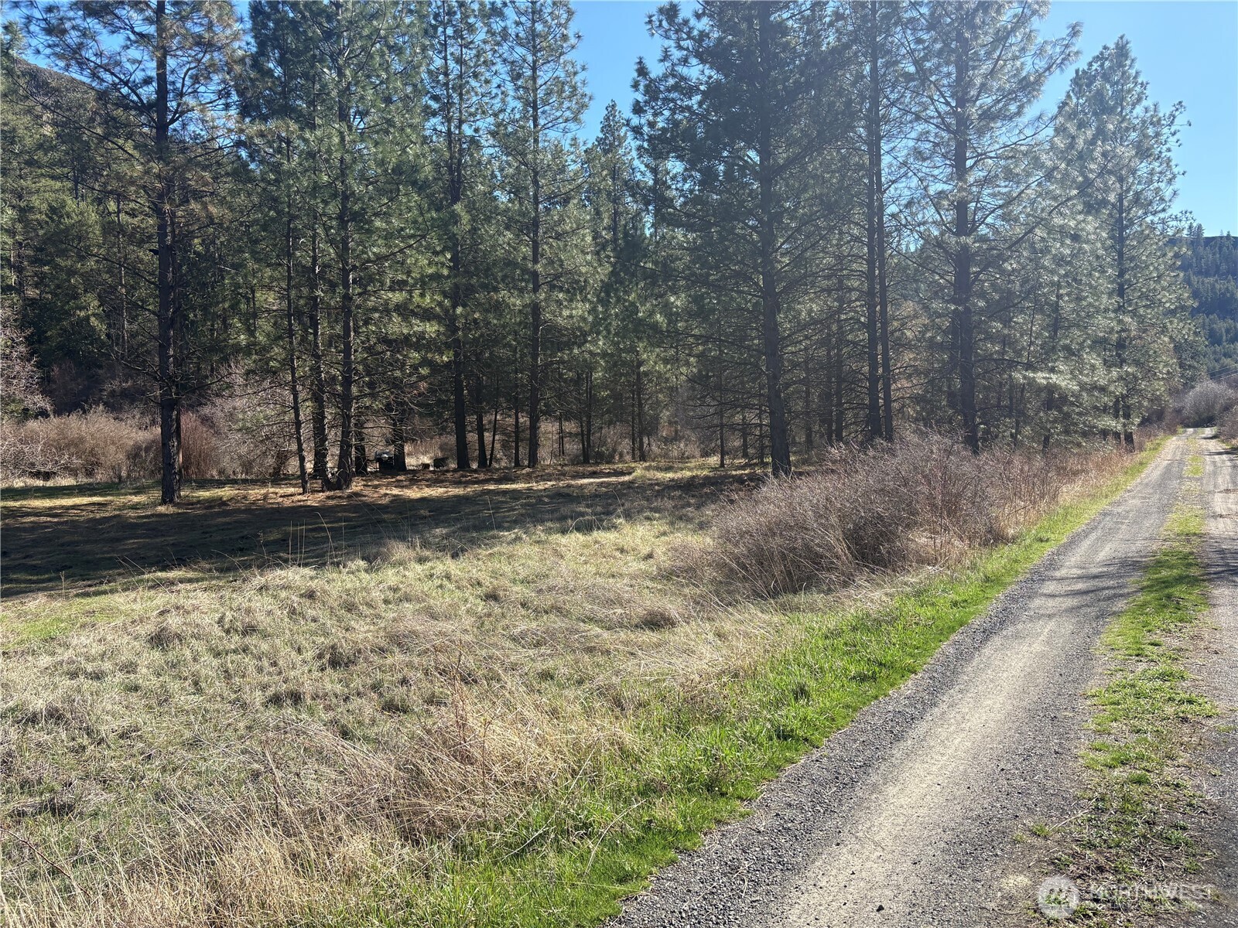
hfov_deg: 67.3
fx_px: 930
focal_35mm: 26
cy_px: 464
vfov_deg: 53.1
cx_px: 619
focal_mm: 5.96
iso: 50
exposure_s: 1/1311
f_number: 1.6
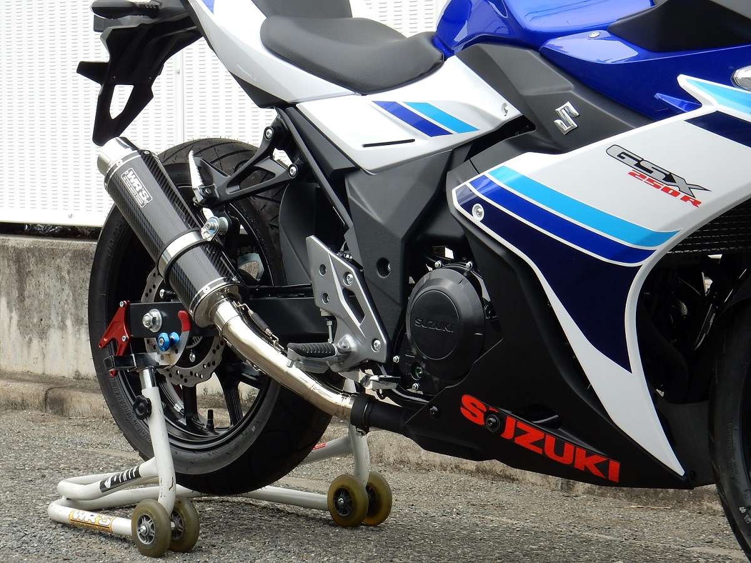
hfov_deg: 16.8
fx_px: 2538
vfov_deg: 12.7
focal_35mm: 117
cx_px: 376
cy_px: 282
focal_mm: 20.9
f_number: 5.6
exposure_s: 1/160
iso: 125
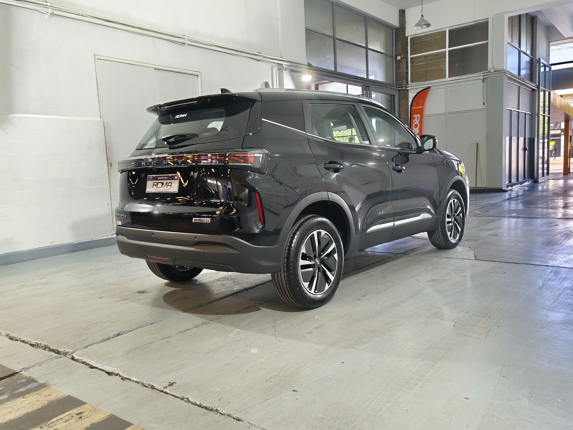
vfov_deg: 48.2
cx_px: 286
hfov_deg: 61.7
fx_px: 480
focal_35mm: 29
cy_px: 215
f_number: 1.7
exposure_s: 1/33.3
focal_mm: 5.35
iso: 320
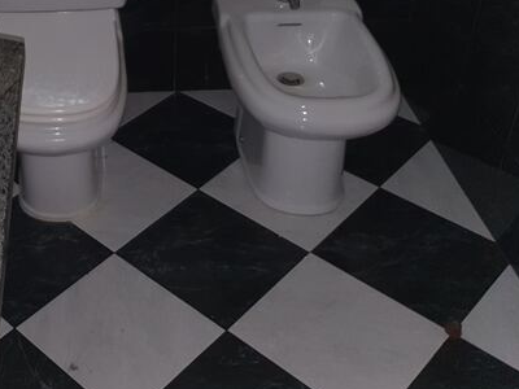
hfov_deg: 34.0
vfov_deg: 27.2
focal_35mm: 52
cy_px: 48
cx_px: 14
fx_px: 780
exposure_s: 1/43
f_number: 1.5
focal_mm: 4.32
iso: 80
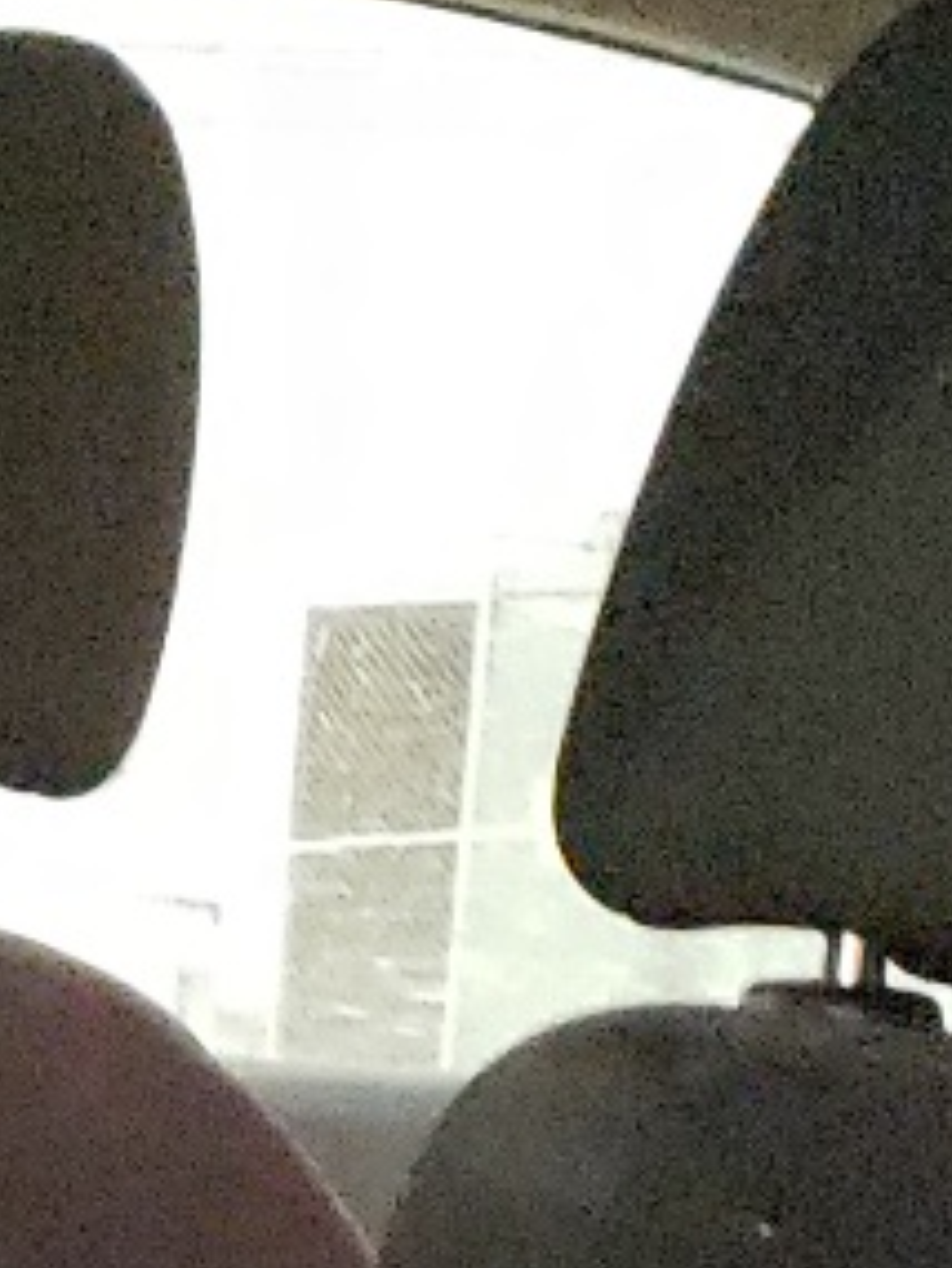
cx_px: -863
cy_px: 2207
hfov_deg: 9.6
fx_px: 5350
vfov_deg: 12.5
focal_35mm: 146
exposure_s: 1/24
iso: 1712
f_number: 1.5
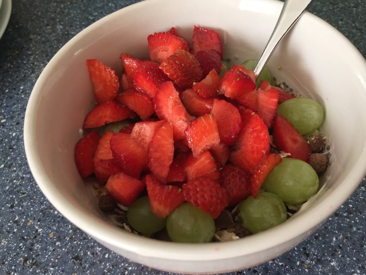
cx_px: 192
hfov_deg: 58.3
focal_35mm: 31
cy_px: 131
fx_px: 328
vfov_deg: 45.4
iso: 100
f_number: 2.2
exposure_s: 1/30
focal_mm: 4.15
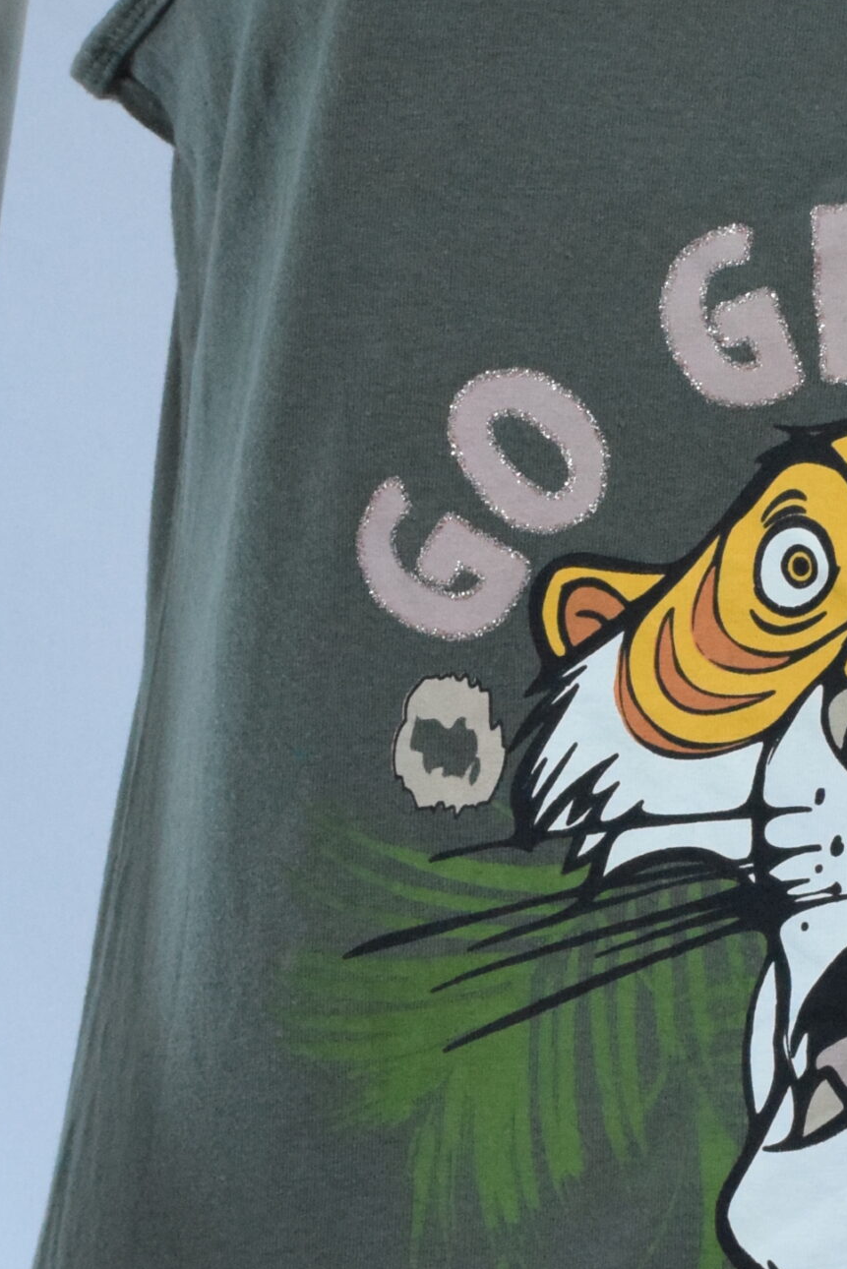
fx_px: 5254
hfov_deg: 9.2
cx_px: 723
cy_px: 495
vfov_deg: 13.8
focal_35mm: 149
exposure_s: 1/250
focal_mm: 32
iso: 3200
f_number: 13
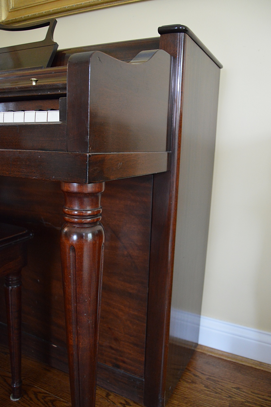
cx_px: 136
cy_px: 204
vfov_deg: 67.4
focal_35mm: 27
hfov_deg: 47.8
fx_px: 305
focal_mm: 18
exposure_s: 1/60
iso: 1400
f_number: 3.5
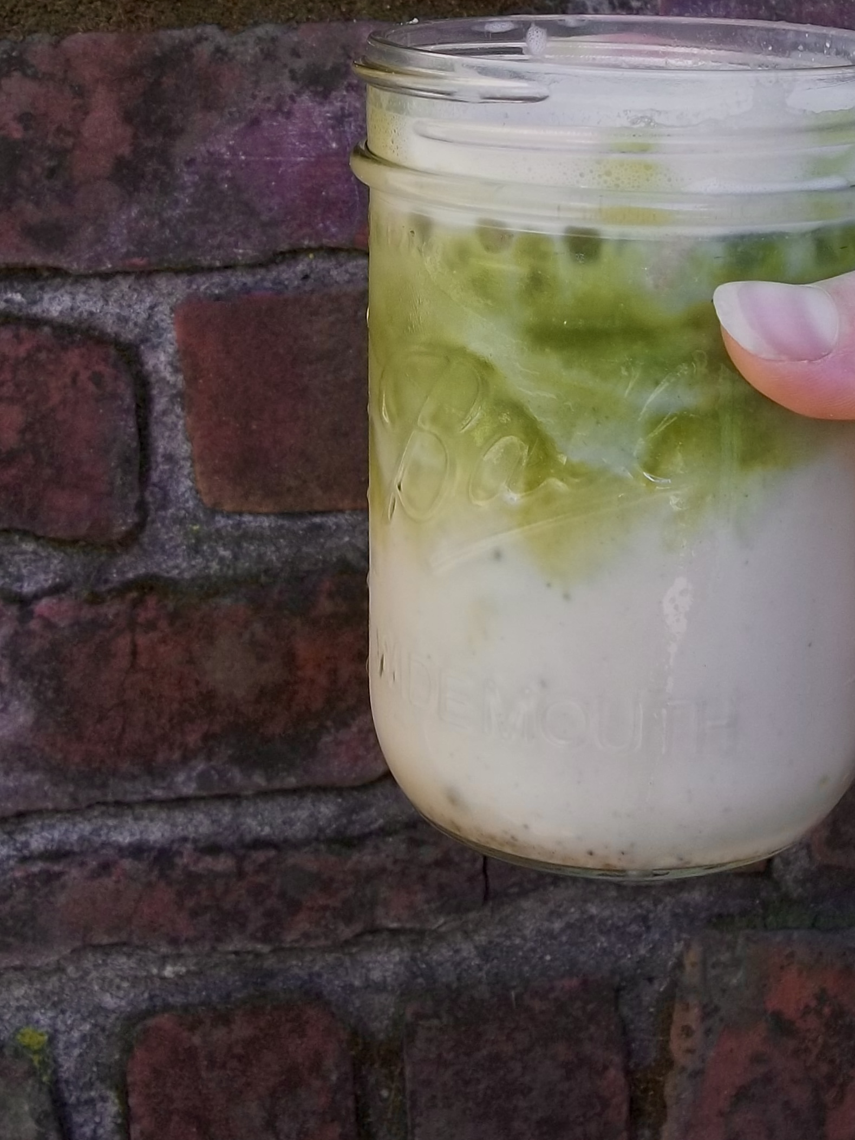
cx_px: 480
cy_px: 312
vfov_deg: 30.8
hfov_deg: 23.6
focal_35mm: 62
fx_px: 2042
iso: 64
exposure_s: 1/60
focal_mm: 5.7
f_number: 2.9
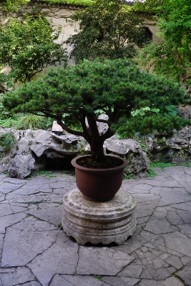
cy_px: 143
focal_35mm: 33
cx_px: 96
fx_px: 262
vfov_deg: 57.2
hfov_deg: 40.0
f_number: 4
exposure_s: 1/60
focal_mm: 22
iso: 200
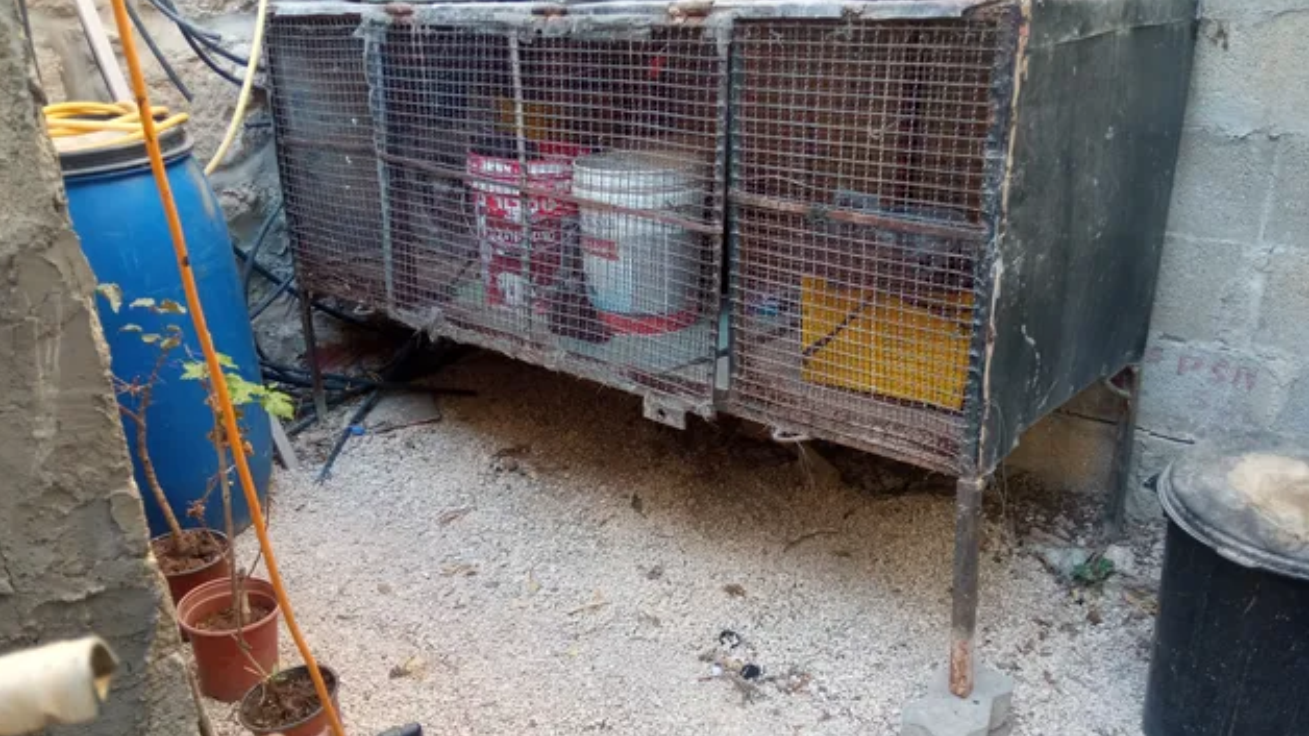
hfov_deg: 64.3
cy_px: 440
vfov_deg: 38.8
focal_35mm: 30
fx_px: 1041
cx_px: 661
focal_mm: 3.79
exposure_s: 1/50
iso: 130
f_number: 2.2
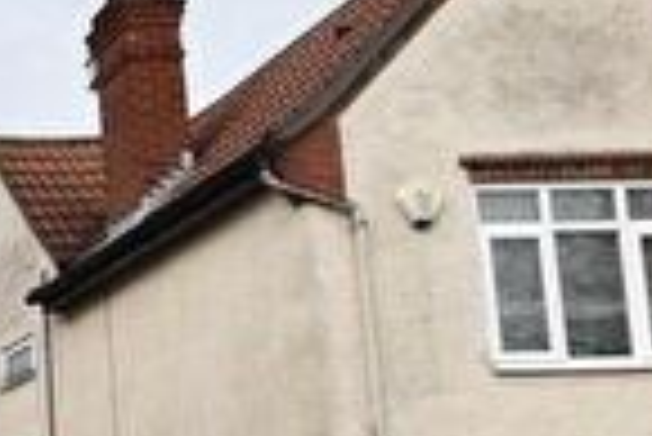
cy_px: 443
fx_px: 1577
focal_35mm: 87
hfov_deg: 17.1
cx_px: -656
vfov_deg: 15.4
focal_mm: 12
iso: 220
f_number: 8
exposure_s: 1/250
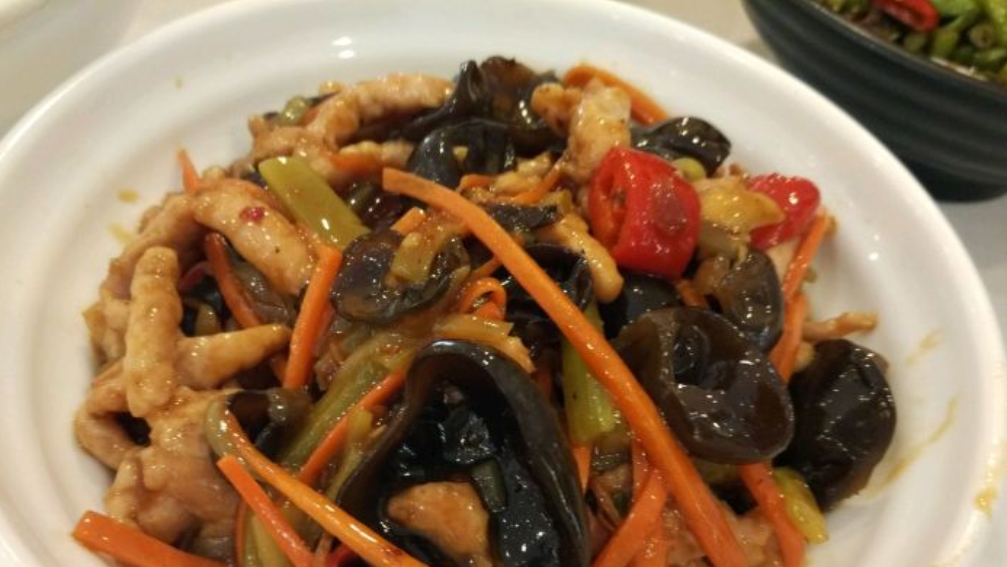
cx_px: 501
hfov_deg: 59.5
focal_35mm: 33
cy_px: 380
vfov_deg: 35.3
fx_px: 881
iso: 521
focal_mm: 4.12
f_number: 2
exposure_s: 1/20
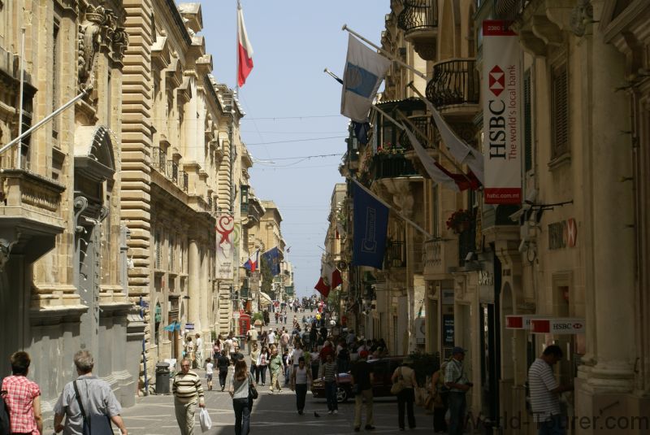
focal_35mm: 75
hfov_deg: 27.0
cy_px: 218
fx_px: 1355
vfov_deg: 18.2
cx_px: 325
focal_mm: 50
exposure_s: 1/100
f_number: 9
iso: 100
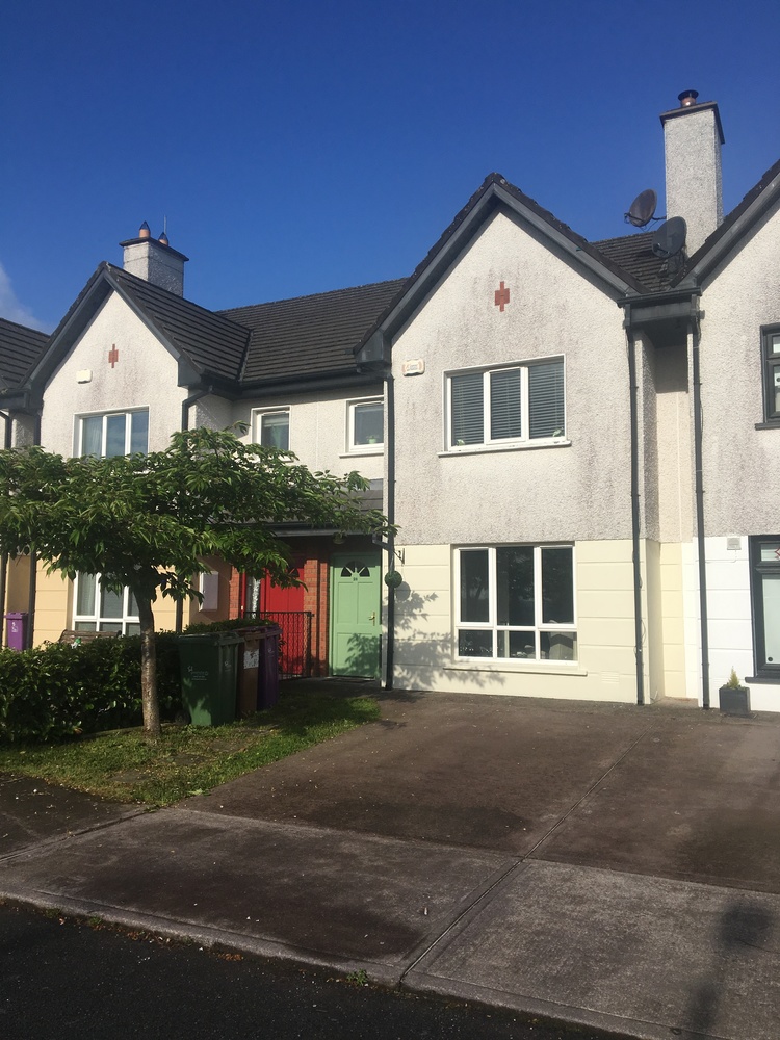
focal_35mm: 29
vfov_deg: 61.7
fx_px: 871
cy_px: 520
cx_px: 390
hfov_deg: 48.2
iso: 25
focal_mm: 4.15
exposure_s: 1/3205
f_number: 2.2
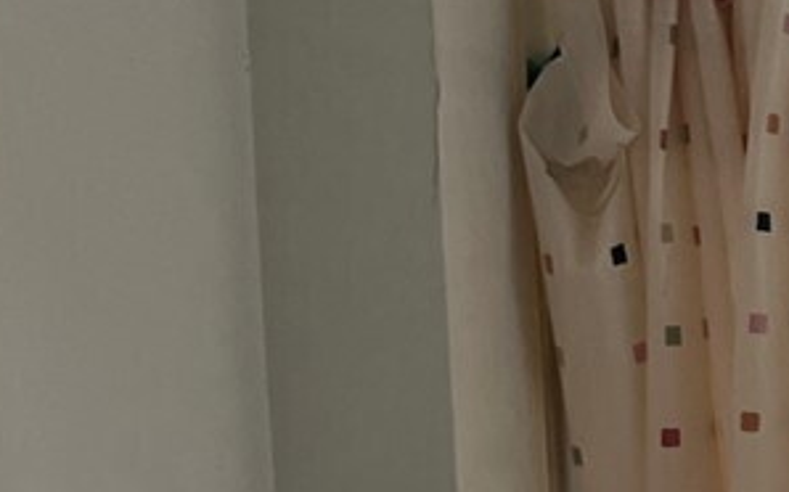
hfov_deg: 12.5
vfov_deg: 8.5
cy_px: 854
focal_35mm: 148
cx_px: 1549
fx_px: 3181
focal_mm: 5.7
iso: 50
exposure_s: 1/383
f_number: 1.5
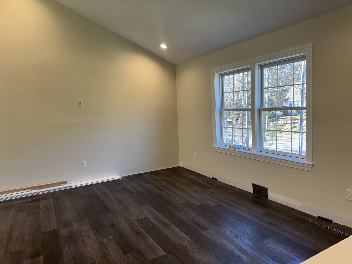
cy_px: 132
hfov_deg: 71.6
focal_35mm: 24
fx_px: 244
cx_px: 176
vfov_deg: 56.8
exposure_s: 1/120
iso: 64
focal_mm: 6.76
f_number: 1.78
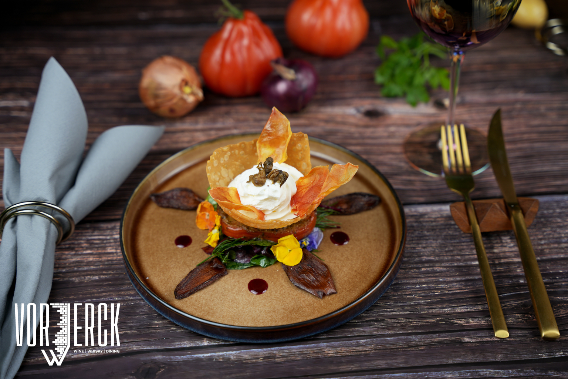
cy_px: 190
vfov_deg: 21.7
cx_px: 284
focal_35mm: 62
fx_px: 986
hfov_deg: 32.1
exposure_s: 1/80
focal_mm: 62.5
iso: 100
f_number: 2.8
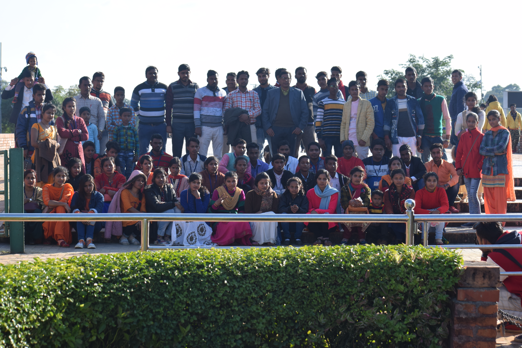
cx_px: 261
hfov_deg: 19.5
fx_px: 1522
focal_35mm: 105
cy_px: 174
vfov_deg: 13.0
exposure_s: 1/250
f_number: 8
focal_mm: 70
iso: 200
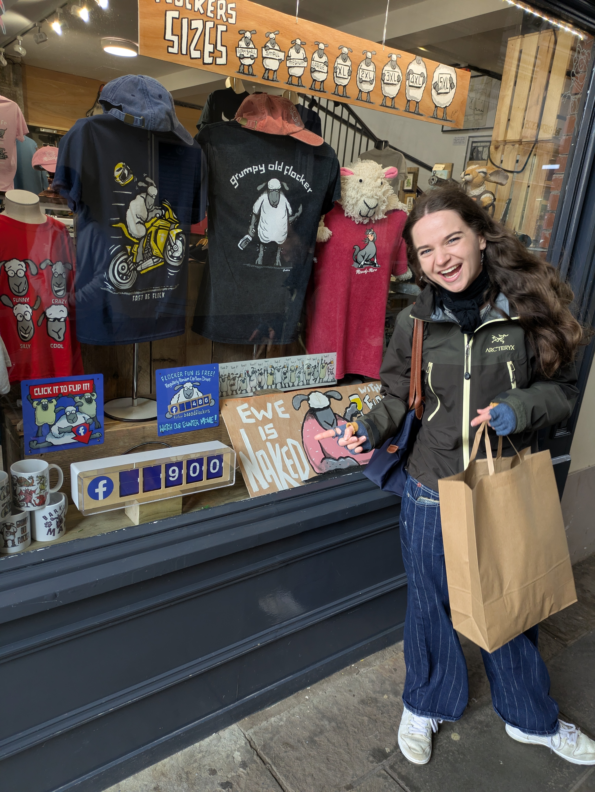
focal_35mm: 25
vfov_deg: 69.4
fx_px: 573
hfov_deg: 54.9
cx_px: 298
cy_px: 396
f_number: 1.89
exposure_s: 1/100
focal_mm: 5.43
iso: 140
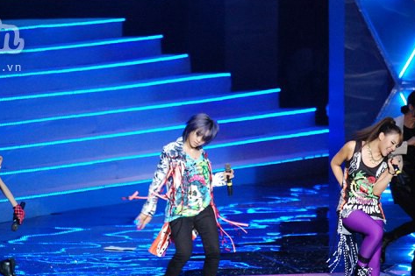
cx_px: 176
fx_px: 4241
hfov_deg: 5.6
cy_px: 163
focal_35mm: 368
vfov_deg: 3.7
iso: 1600
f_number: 2.8
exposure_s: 1/320
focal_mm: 200
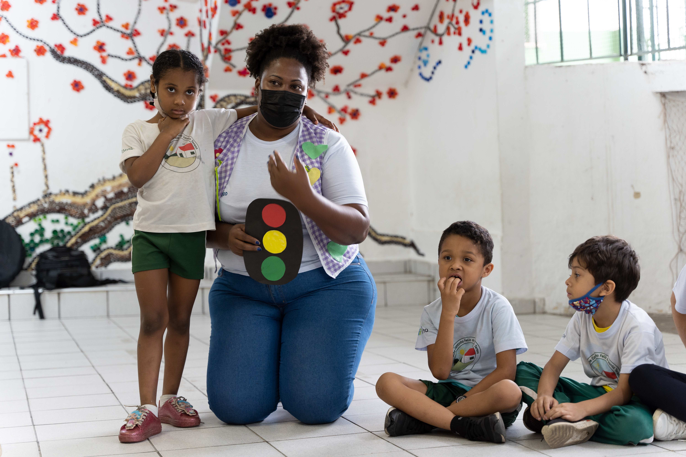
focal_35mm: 62
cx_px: 343
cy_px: 228
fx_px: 1191
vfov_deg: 21.7
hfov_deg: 32.1
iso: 800
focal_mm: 62.5
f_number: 2.8
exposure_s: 1/80
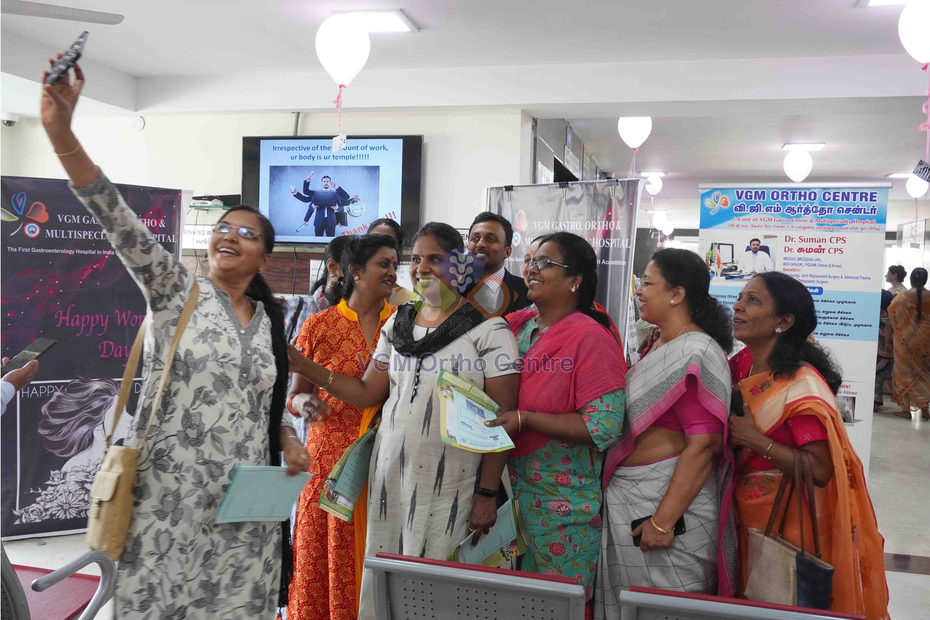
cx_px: 465
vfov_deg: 31.9
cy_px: 310
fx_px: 1085
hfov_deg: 46.4
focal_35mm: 42
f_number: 6.3
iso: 2000
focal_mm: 28
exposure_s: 1/50
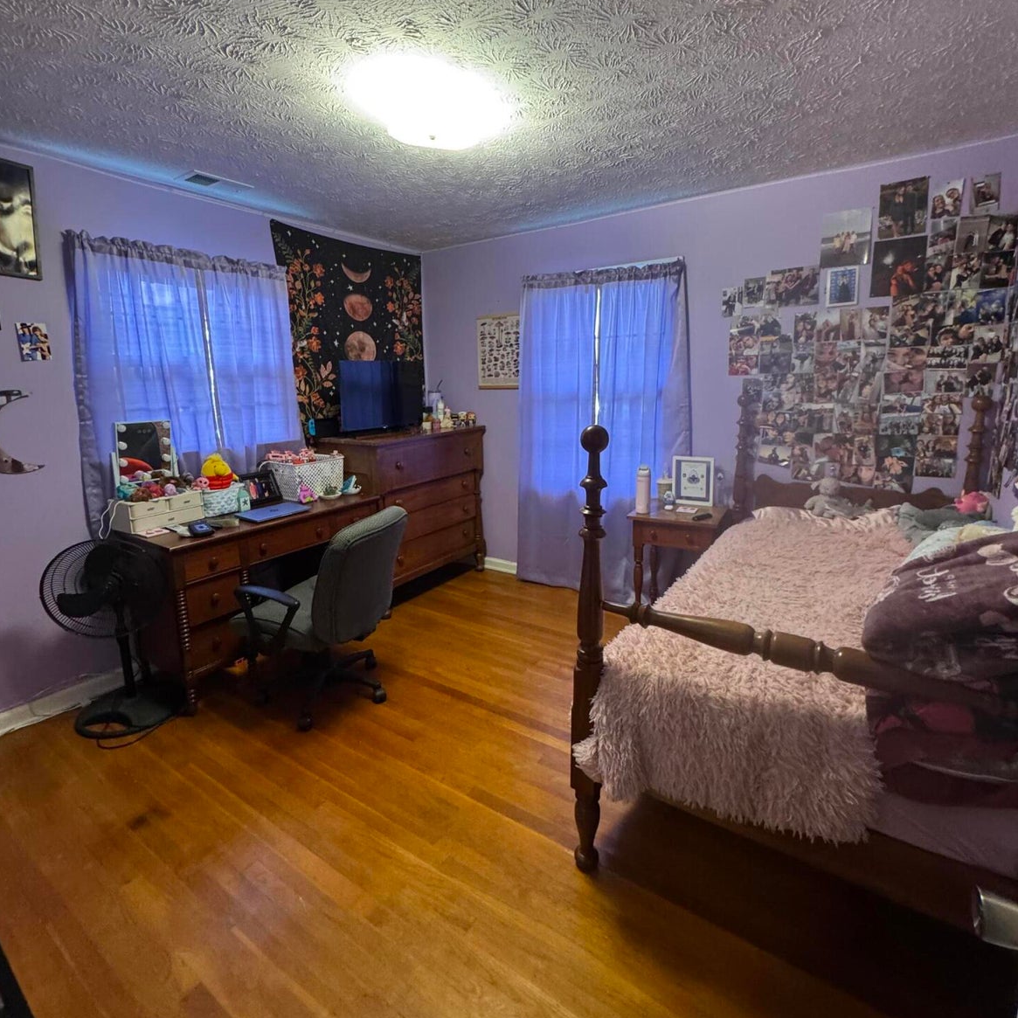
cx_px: 495
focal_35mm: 17
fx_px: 566
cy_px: 475
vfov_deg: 83.9
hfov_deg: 83.9
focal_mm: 2.22
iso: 500
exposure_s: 1/41
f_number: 2.2
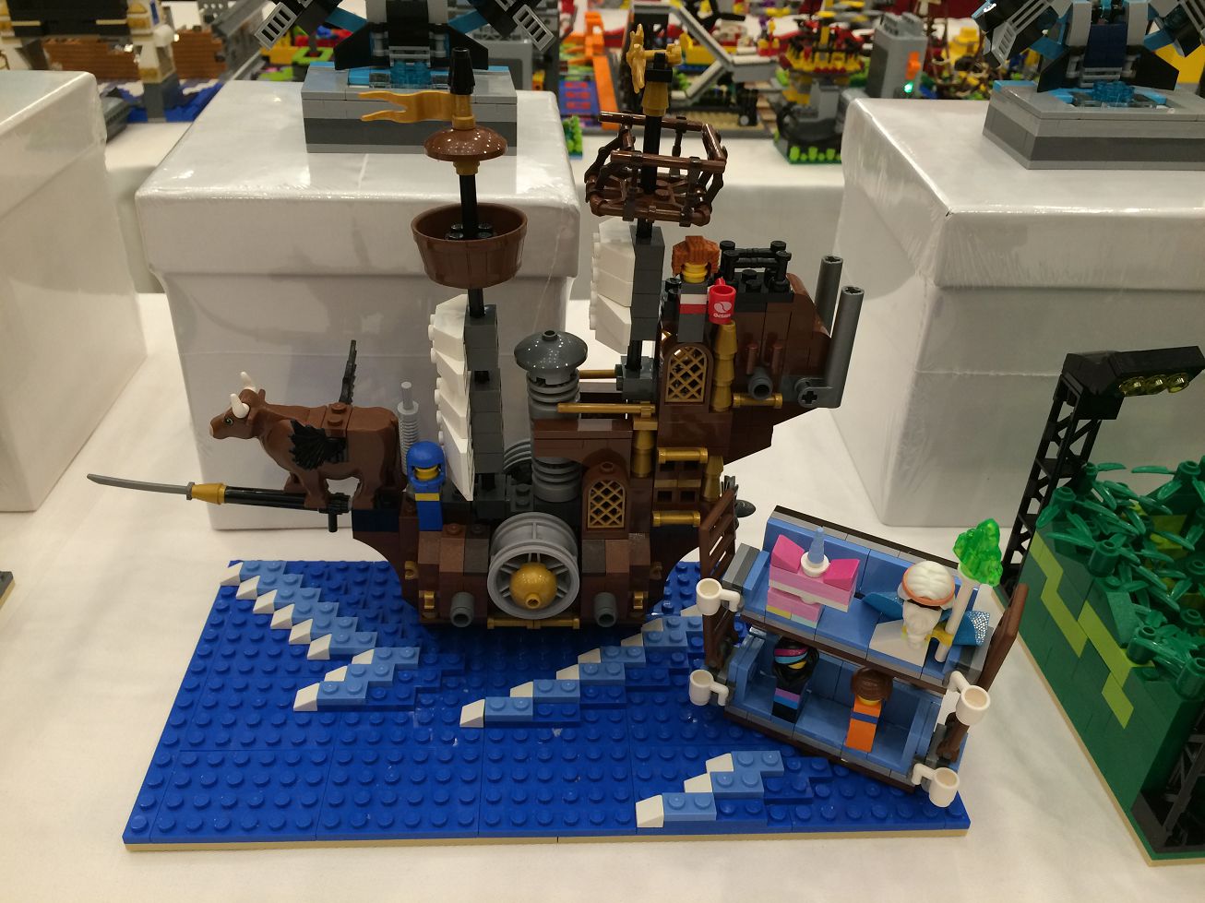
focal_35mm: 29
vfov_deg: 48.2
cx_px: 602
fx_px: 1009
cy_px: 452
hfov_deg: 61.7
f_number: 2.2
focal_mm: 4.15
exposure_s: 1/30
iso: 100
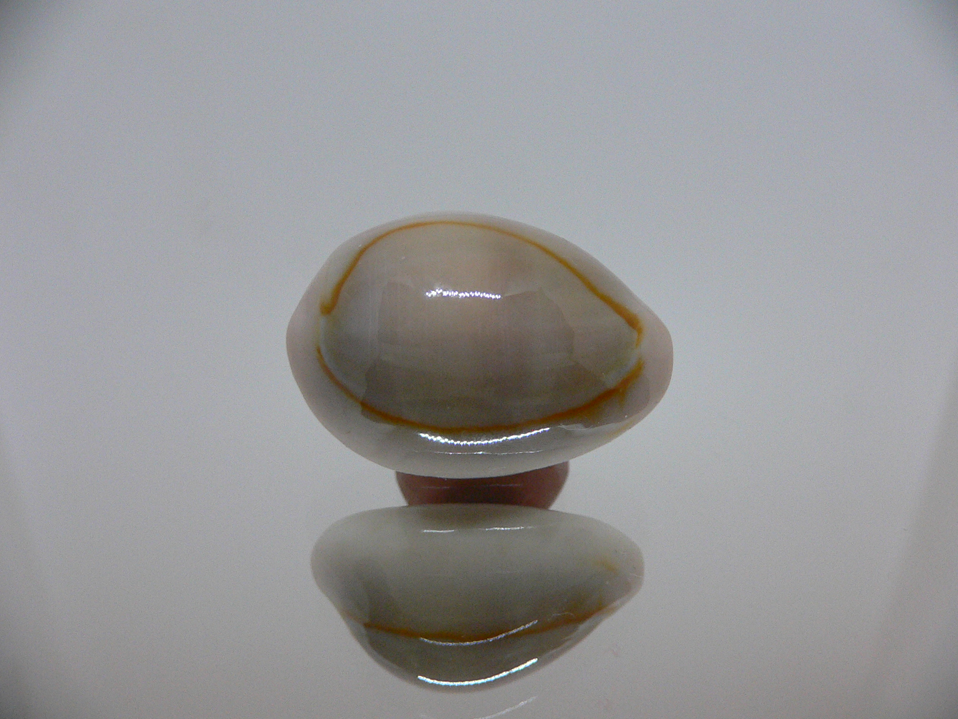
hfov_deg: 52.6
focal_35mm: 35
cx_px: 479
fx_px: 969
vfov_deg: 40.7
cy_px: 360
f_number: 2.8
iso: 200
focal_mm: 4.6
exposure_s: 1/60
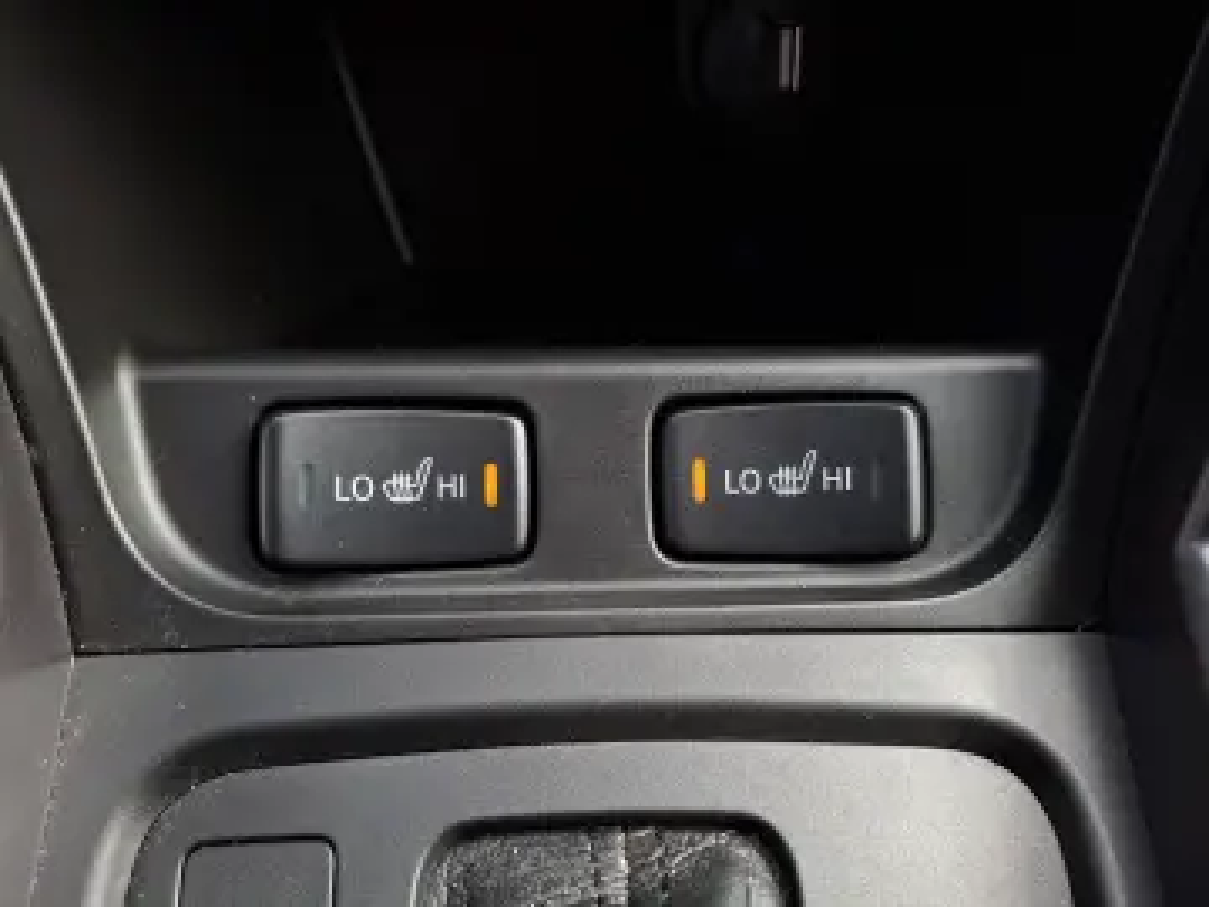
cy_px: 454
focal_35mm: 25
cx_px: 604
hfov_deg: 69.4
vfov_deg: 54.9
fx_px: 873
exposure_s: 1/100
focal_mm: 4.69
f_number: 1.8
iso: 50
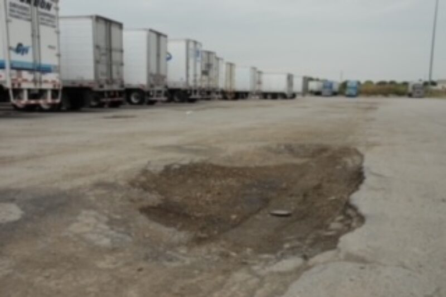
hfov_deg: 53.2
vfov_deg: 36.8
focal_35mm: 36
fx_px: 446
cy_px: 148
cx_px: 223
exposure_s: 1/250
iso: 400
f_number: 8
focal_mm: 24
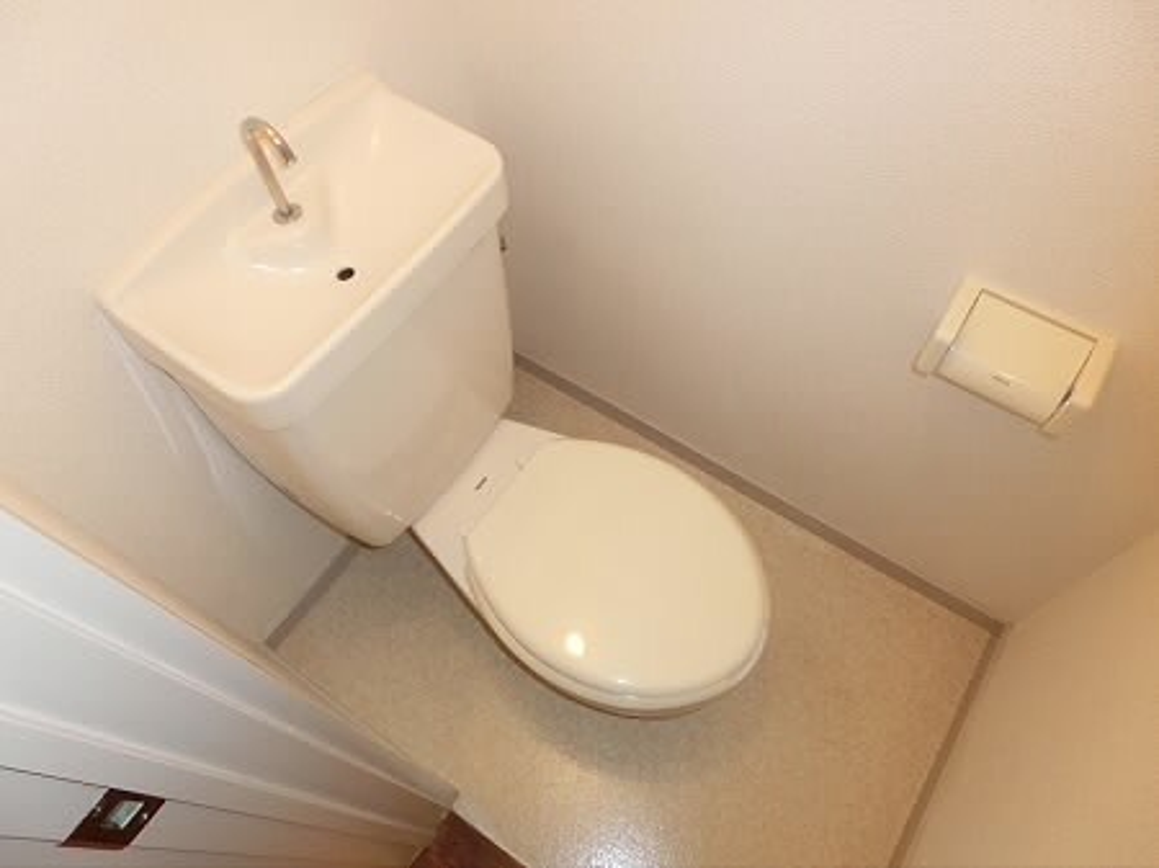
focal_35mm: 24
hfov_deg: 71.6
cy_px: 434
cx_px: 580
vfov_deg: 56.8
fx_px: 803
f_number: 3
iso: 400
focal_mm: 4.24
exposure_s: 1/60
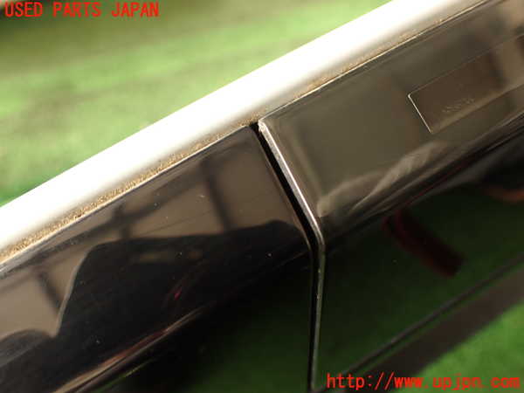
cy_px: 196
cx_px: 262
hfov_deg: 56.8
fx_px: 484
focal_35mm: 32
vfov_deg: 44.2
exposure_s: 1/60
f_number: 2.4
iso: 160
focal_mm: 5.79
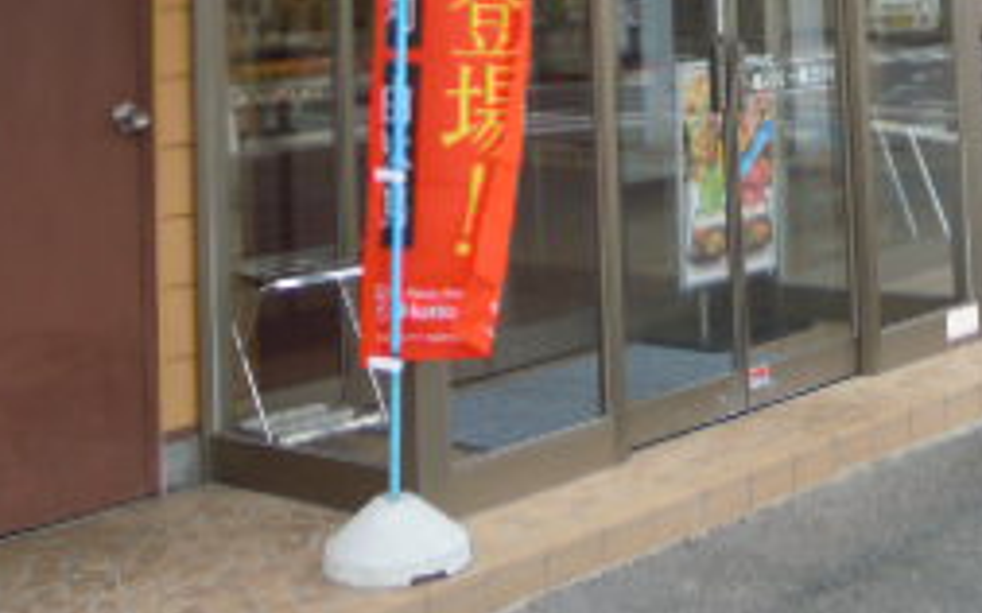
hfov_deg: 27.2
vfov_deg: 15.9
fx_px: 2007
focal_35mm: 75
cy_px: -314
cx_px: 695
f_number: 2.7
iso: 100
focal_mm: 5
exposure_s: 1/500
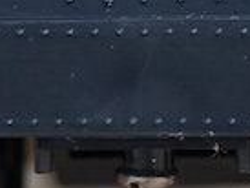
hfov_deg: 5.6
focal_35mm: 355
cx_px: 191
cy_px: -226
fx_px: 2566
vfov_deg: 4.1
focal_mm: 30
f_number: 4.5
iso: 1250
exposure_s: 1/100
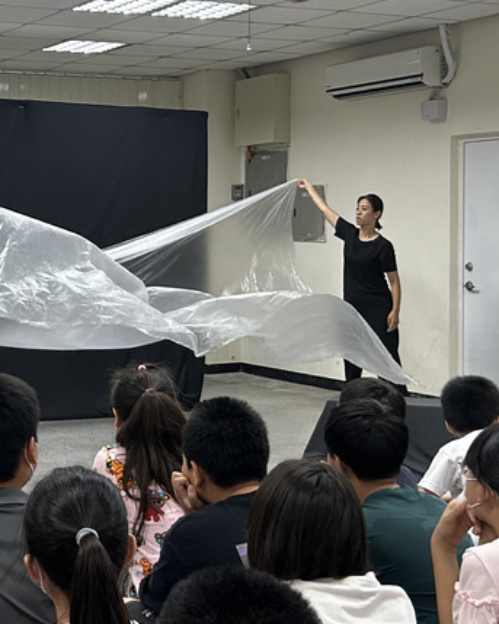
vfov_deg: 26.7
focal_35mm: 71
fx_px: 1311
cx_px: 35
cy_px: 266
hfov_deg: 21.0
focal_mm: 5.7
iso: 125
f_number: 1.5
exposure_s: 1/121
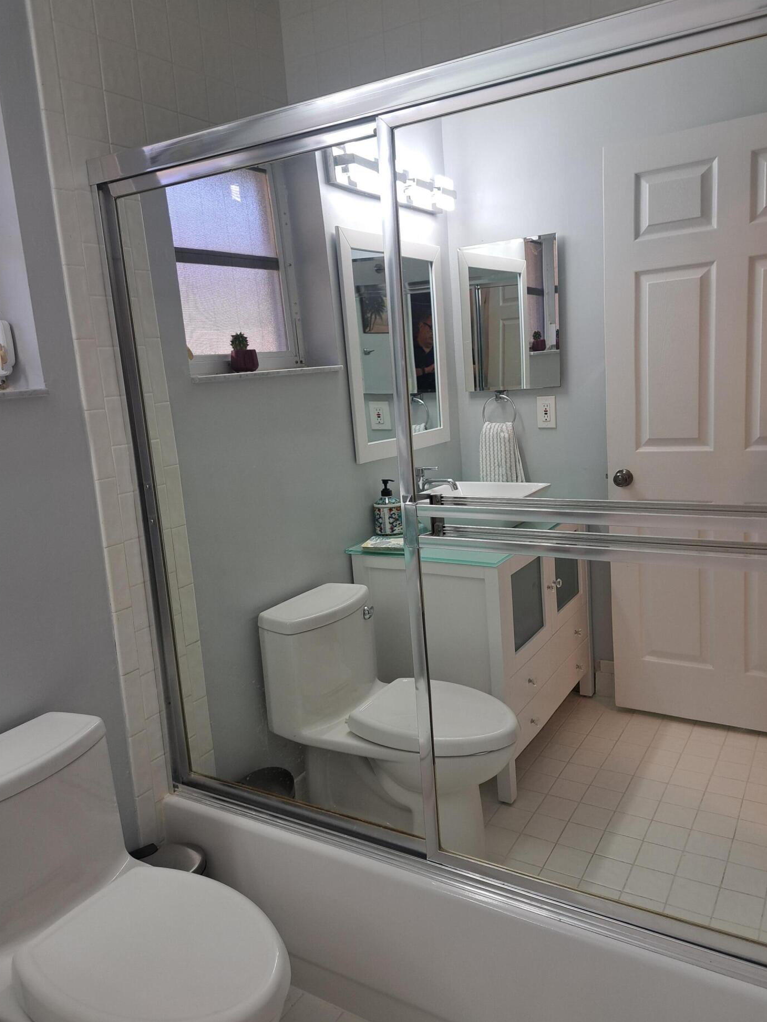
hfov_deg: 53.1
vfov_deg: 67.3
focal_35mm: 26
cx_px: 390
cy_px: 505
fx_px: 768
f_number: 1.8
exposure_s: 1/60
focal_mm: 5.23
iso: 50
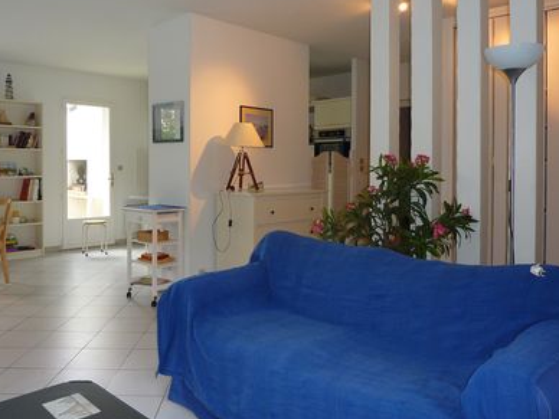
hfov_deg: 61.6
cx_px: 255
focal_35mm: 29
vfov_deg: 48.1
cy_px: 181
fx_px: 468
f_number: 3.3
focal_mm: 4.1
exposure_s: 1/30
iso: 125
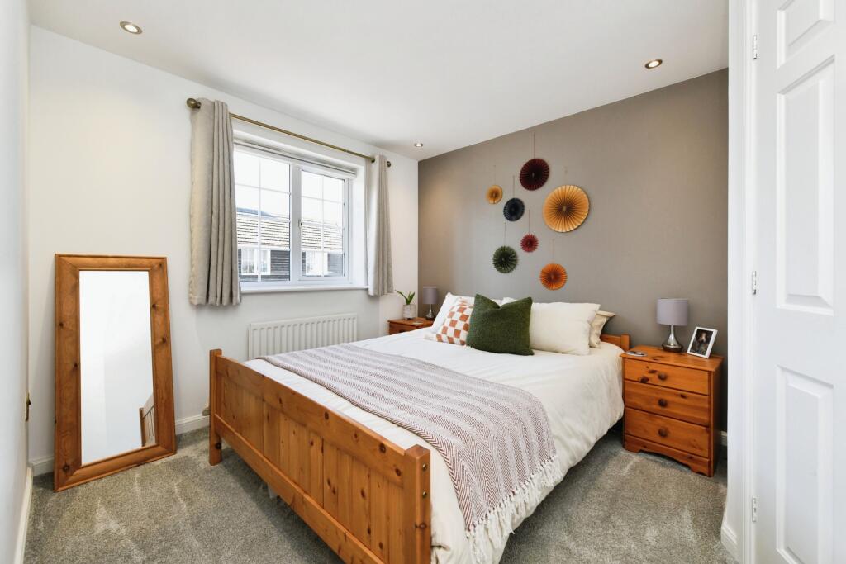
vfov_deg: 81.2
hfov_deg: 104.2
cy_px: 282
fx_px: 329
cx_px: 423
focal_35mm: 14
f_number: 9
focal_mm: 14
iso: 800
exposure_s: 1/60
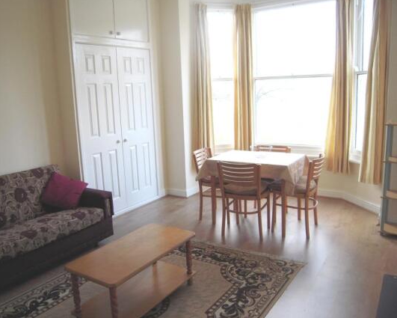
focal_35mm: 30
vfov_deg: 48.5
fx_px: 353
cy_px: 160
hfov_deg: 58.7
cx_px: 180
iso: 100
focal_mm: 5
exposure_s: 1/40
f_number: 2.7
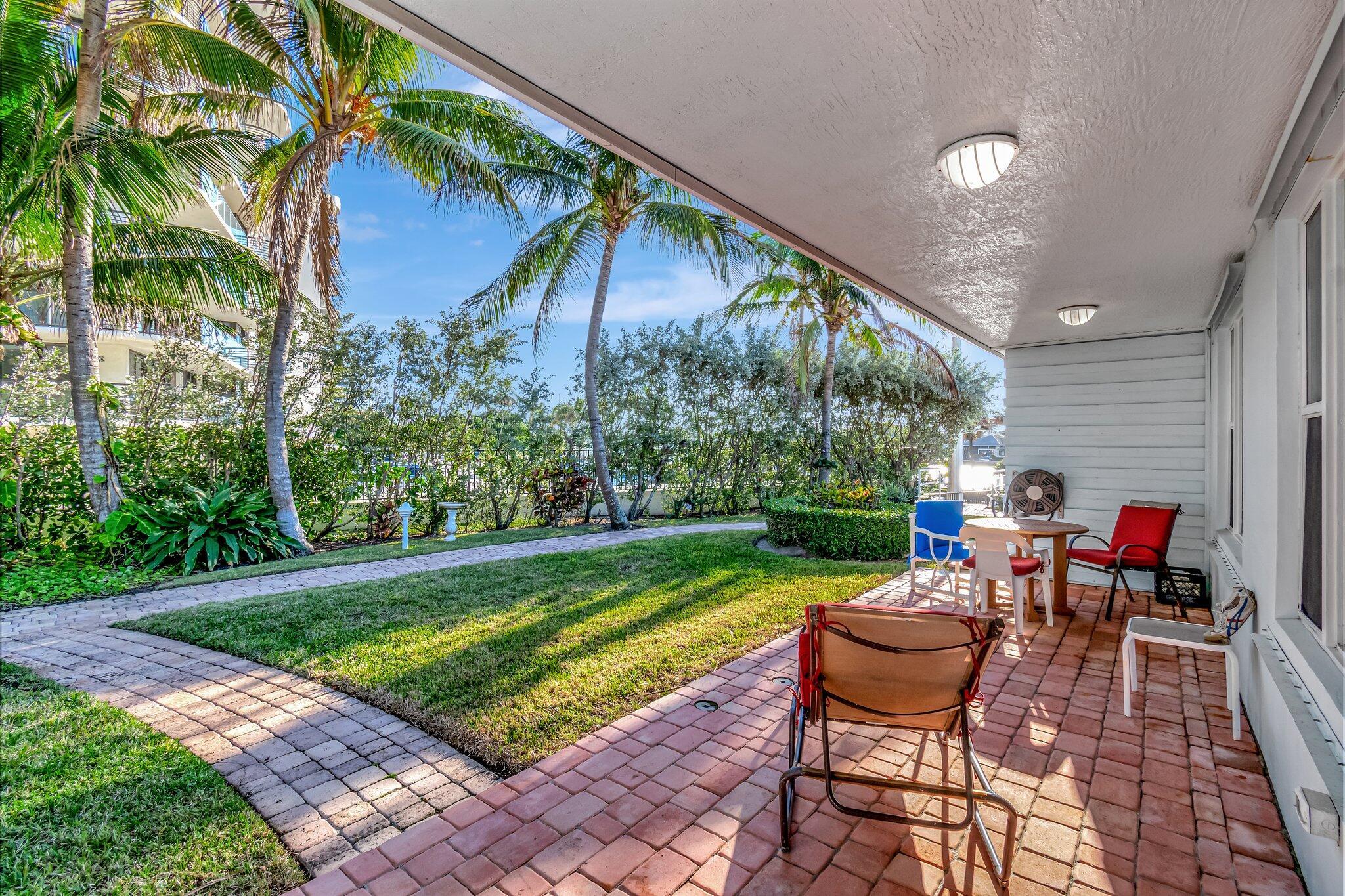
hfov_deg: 100.4
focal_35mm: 15
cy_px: 448
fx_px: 560
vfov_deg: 77.3
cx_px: 672
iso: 1000
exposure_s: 1/1250
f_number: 8
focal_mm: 10
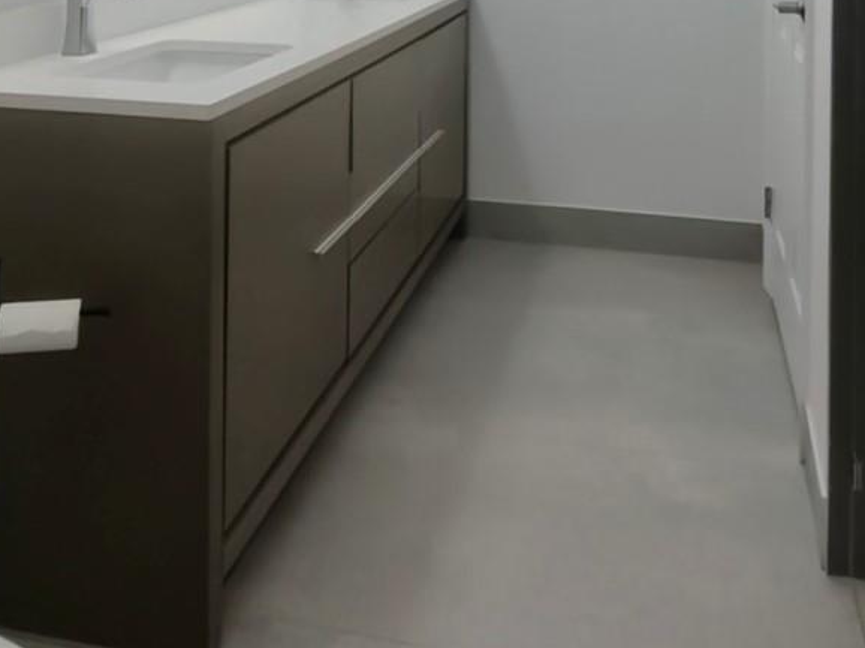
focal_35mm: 36
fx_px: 899
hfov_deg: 51.2
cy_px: -105
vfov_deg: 33.3
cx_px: 485
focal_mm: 1.7
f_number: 2.2
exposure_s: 1/60
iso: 50
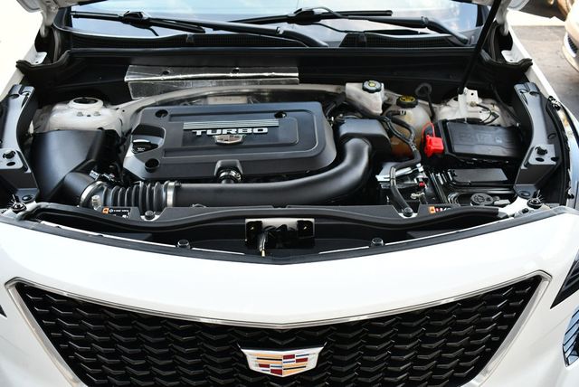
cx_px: 290
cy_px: 194
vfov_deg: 36.9
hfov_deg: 53.1
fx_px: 580
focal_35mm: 36
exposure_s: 1/250
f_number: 3.5
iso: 500
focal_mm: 18
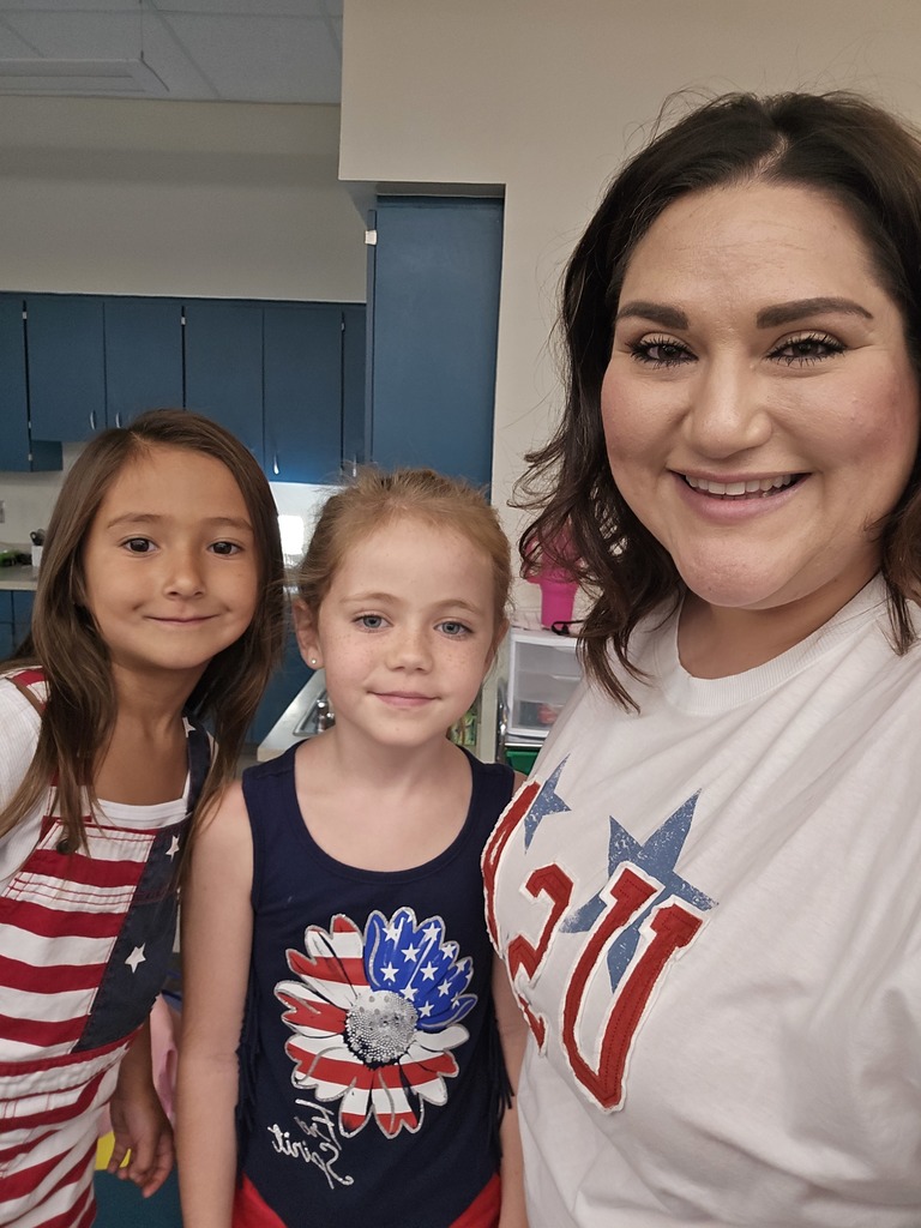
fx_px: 887
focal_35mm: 25
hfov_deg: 54.9
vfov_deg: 69.4
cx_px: 460
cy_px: 614
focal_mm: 3.3
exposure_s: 1/60.2
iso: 250
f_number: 2.2
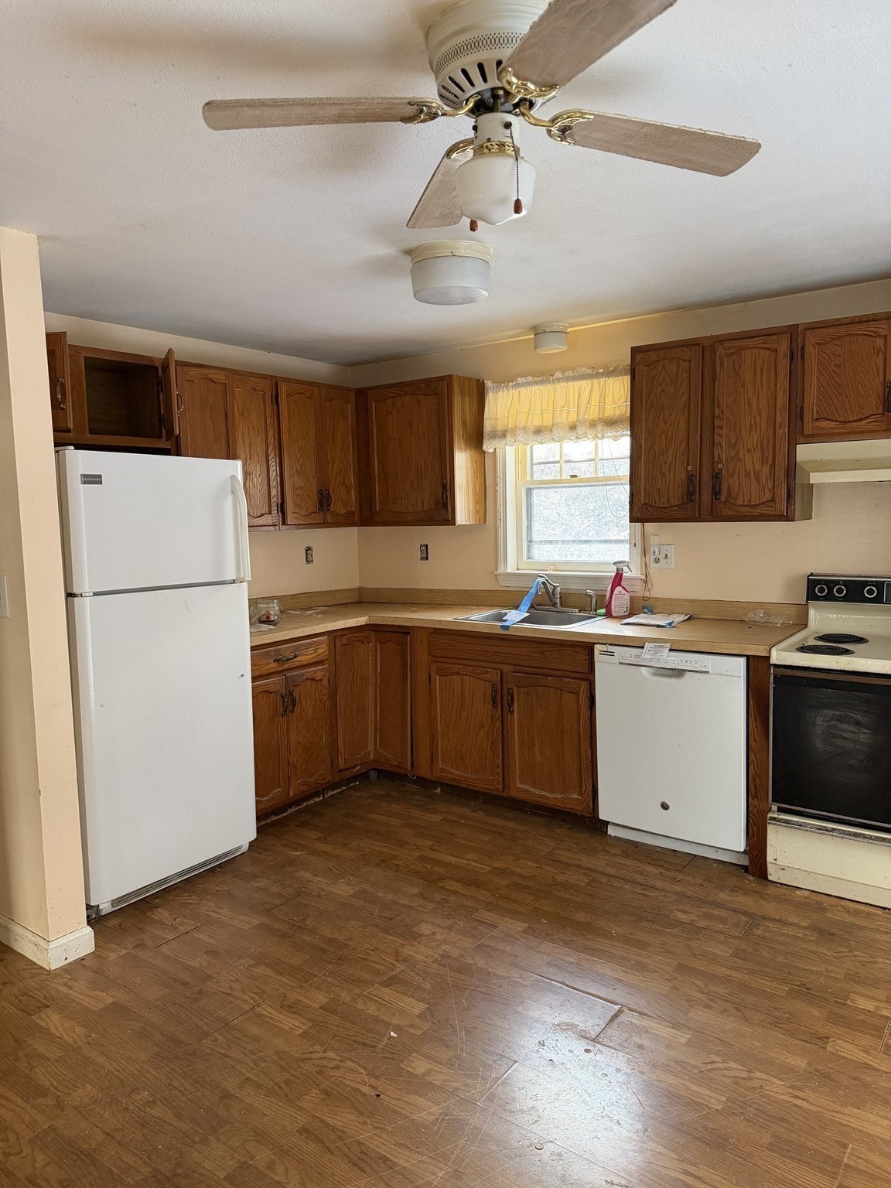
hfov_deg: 56.8
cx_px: 446
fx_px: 824
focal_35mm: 24
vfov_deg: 71.6
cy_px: 594
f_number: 1.78
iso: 250
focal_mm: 6.76
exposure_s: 1/60
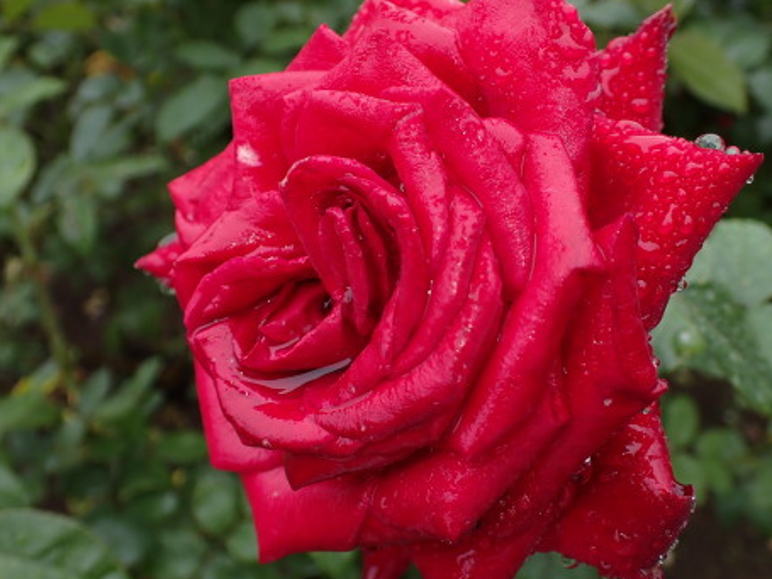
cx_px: 404
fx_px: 736
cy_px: 312
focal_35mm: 33
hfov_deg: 55.3
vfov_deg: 42.9
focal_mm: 5.4
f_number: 2.3
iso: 100
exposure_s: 1/200
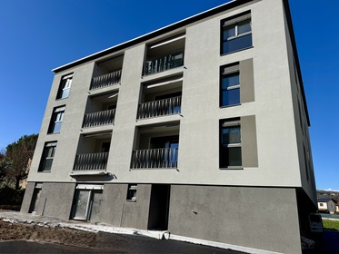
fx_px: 235
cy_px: 127
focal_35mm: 24
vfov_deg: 56.8
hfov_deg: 71.6
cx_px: 170
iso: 80
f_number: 1.78
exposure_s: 1/5348
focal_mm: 6.76
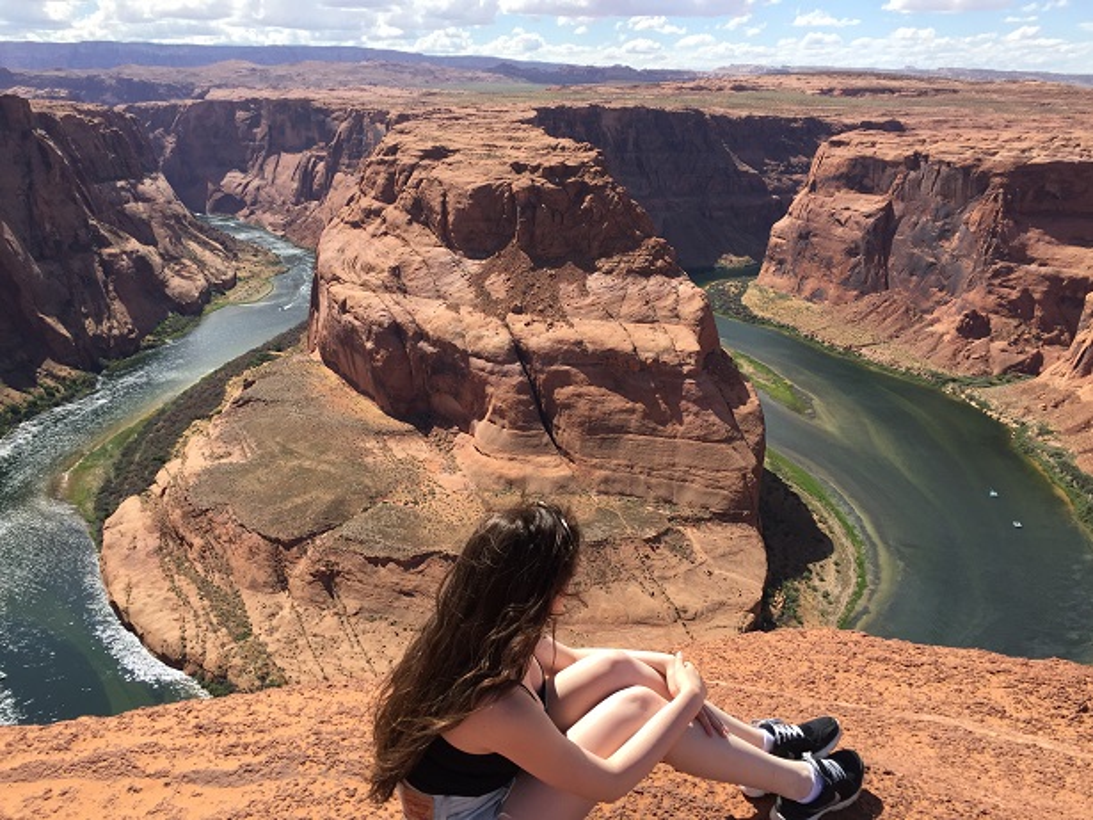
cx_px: 546
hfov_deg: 61.7
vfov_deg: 48.2
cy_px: 410
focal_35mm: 29
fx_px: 915
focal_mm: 4.15
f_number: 2.2
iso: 32
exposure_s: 1/1364
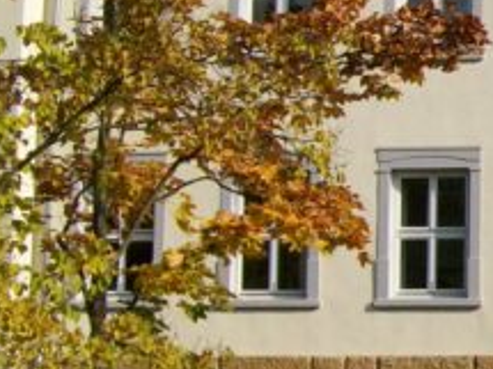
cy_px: 163
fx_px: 1623
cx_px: 759
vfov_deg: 13.0
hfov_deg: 15.8
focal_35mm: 114
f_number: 4.9
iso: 64
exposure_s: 1/400
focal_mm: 6.1
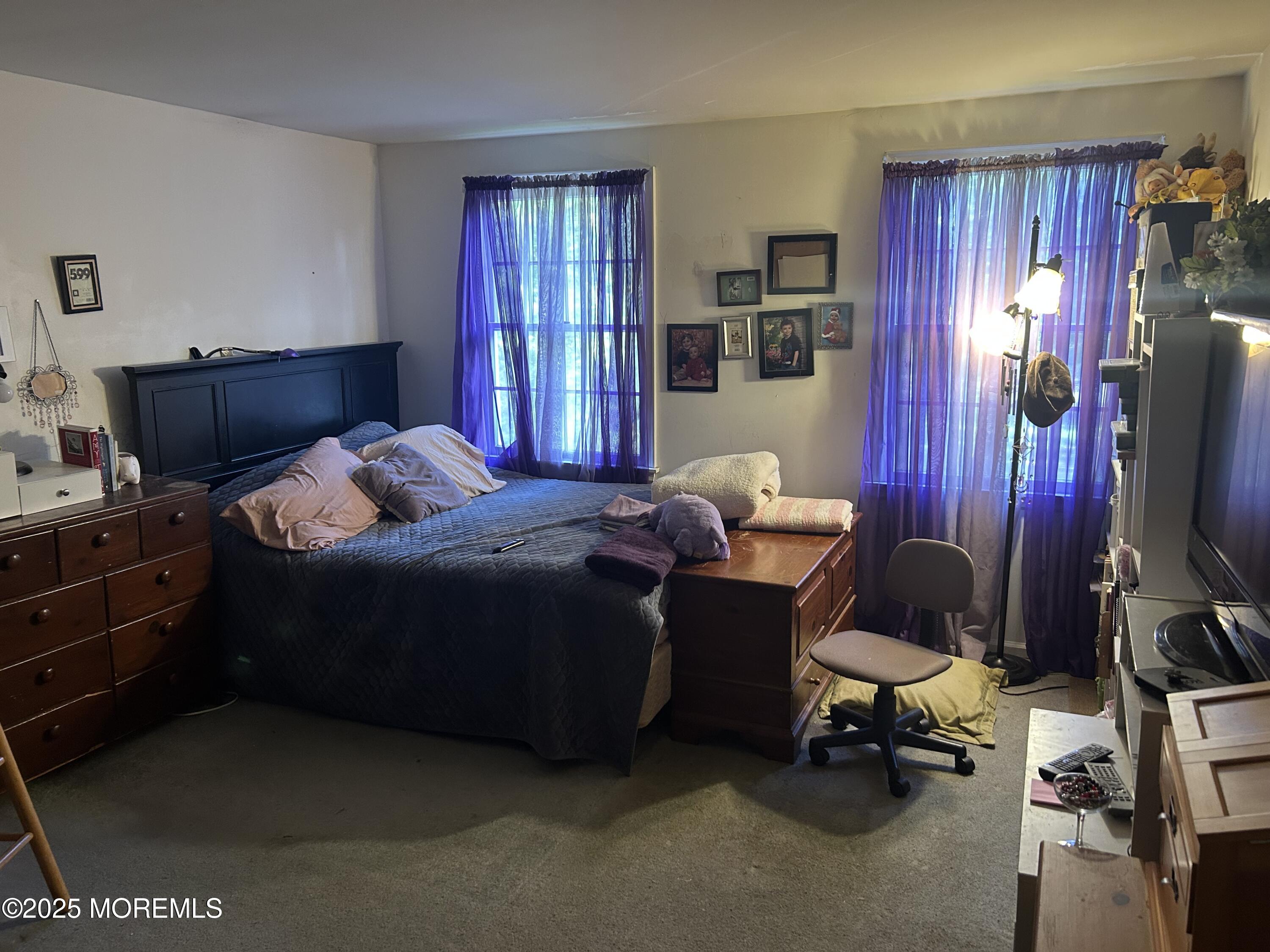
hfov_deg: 67.3
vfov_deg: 53.1
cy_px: 476
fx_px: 954
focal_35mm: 26
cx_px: 635
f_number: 1.5
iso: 250
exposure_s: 1/60
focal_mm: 5.7
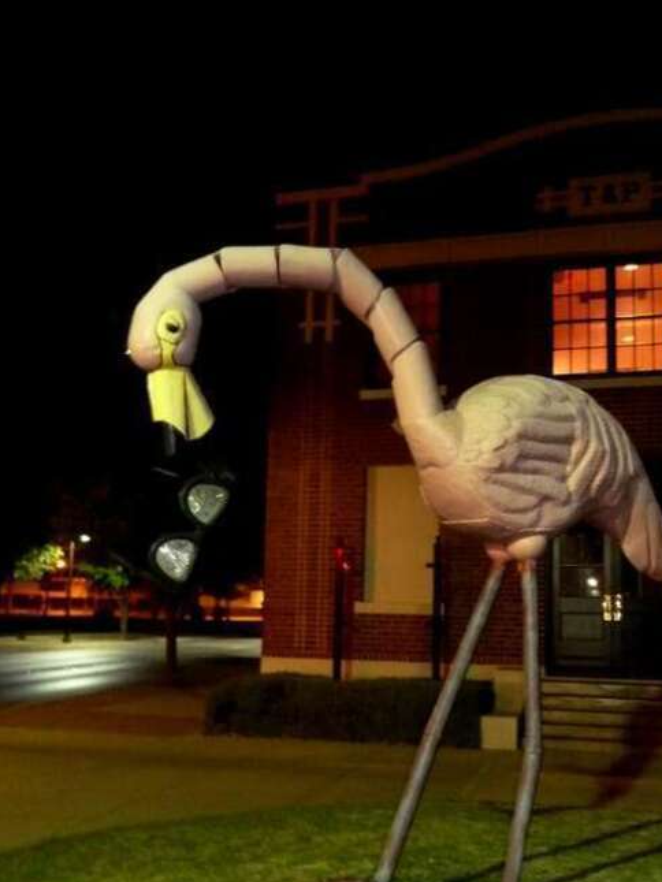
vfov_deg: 57.9
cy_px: 526
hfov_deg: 45.1
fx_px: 790
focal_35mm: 31
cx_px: 408
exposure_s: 1/2
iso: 800
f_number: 3.3
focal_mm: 4.1
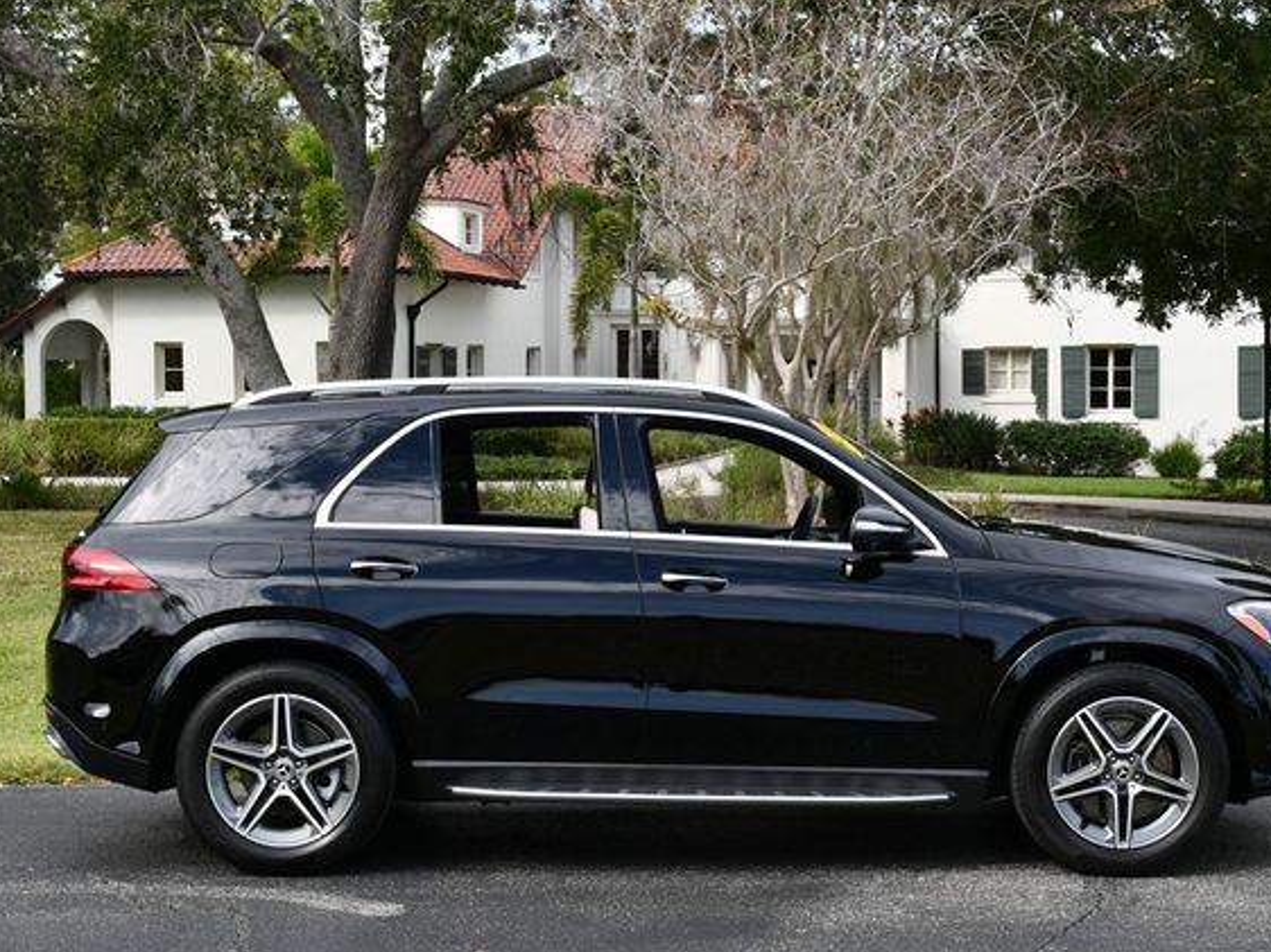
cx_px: 706
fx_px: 2496
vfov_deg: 21.6
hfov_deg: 28.6
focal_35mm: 68
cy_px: 479
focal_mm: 31
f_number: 8
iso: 180
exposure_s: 1/250
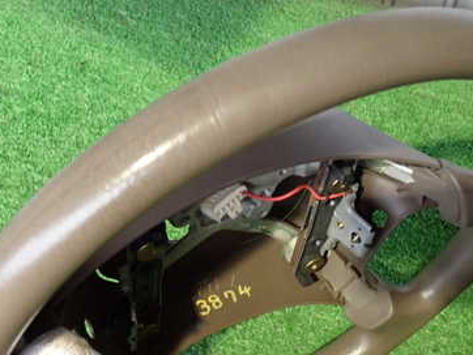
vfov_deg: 27.5
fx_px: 725
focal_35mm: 53
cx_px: 268
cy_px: 200
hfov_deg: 36.1
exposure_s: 1/25
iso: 800
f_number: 2.4
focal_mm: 5.79
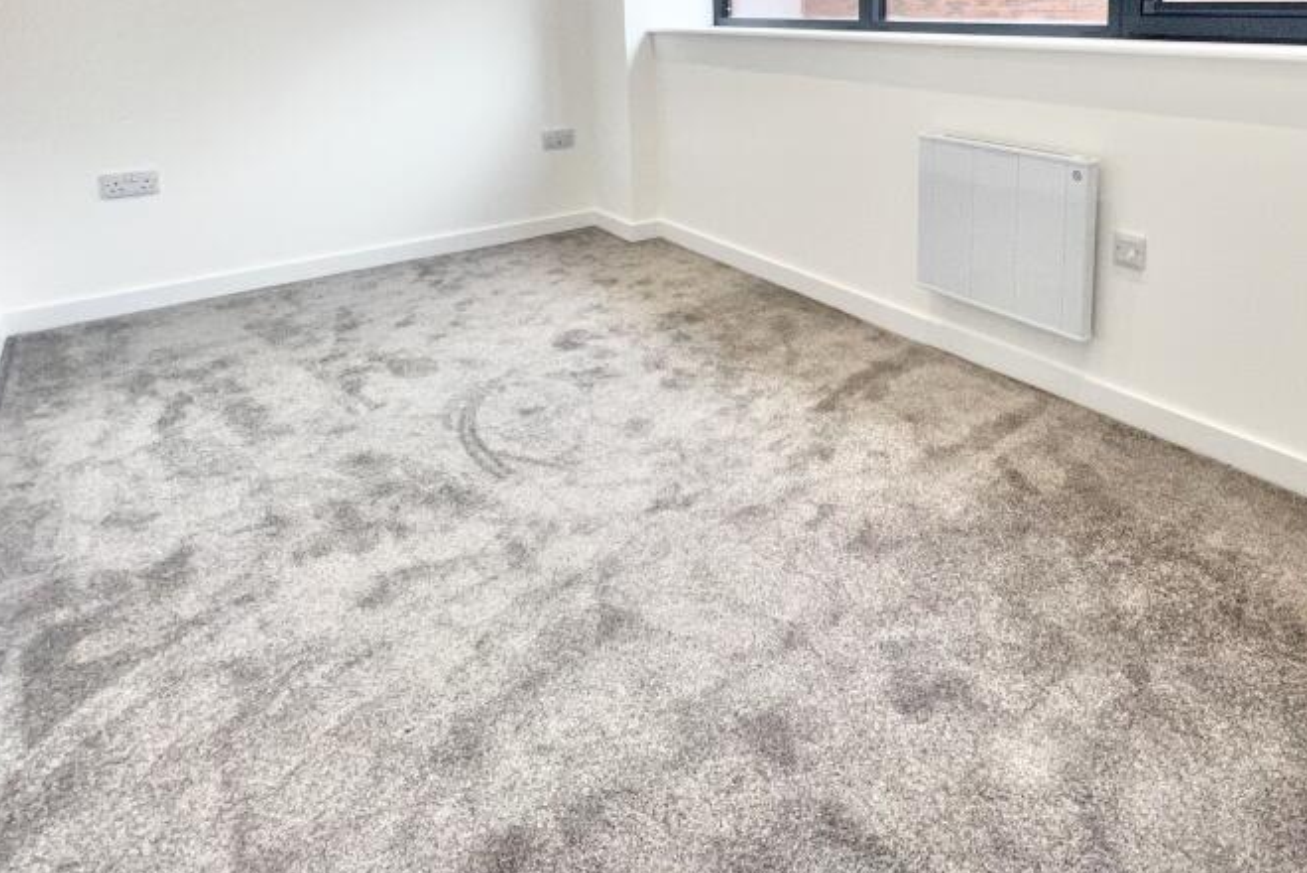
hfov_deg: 77.5
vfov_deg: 53.7
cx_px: 910
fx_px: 763
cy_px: 123
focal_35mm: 21
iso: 80
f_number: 1.8
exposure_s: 1/100
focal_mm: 1.57
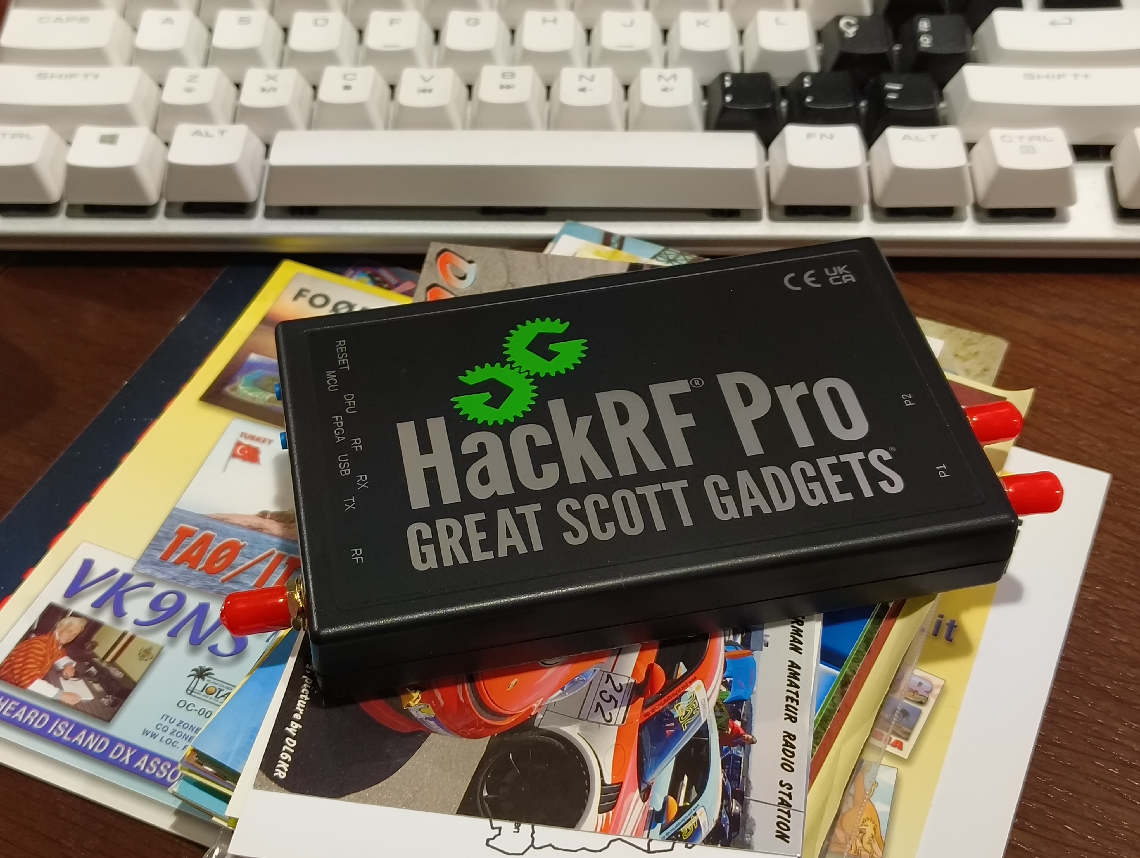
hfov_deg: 38.1
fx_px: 1649
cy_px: 429
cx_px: 570
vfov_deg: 29.2
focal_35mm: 50
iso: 2183
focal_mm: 5.56
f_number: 1.87
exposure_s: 1/50
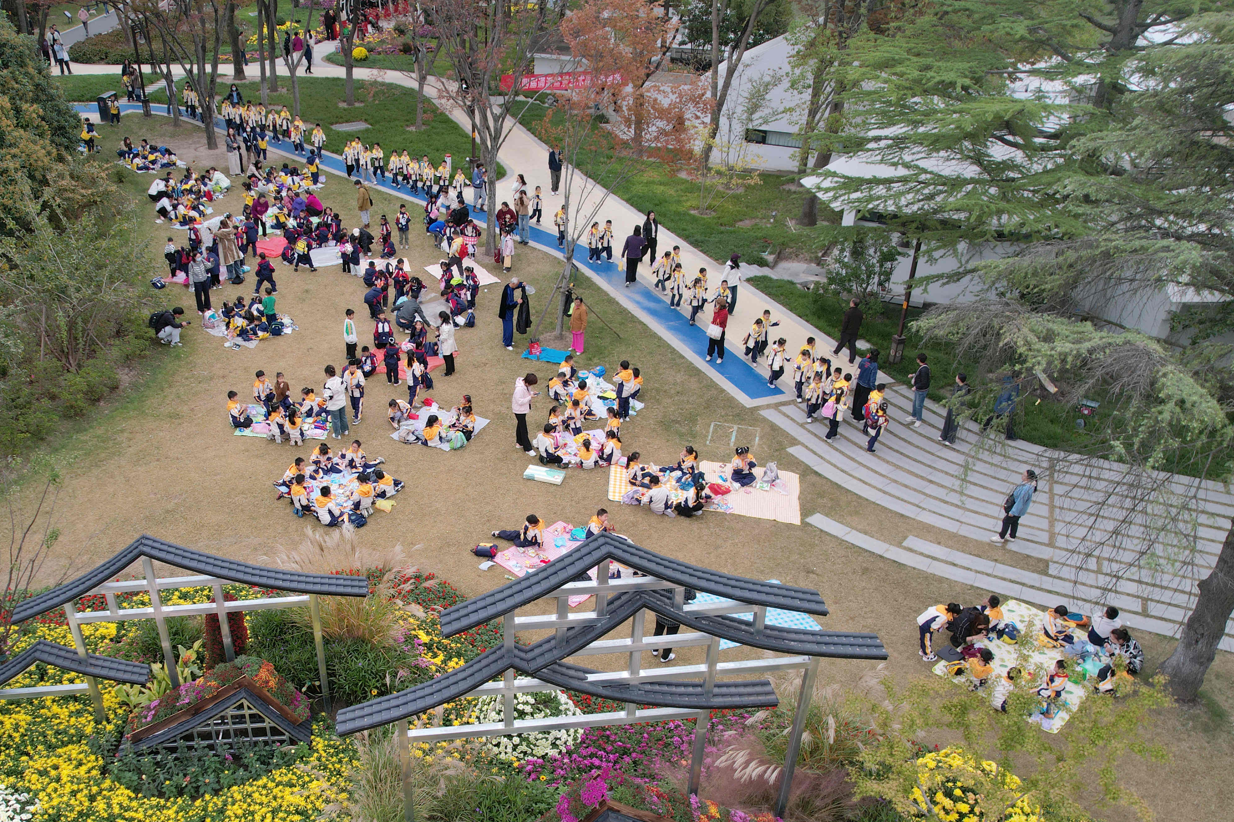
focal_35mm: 28
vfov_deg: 46.0
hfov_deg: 64.7
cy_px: 510
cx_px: 475
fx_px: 960
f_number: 2.8
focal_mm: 8.38
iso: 100
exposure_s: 1/640
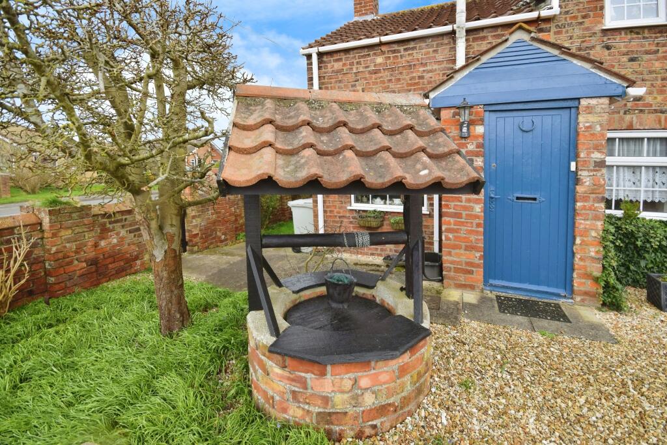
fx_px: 278
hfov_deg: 100.4
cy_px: 222
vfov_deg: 77.3
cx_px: 334
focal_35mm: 15
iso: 400
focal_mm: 10
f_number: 7.1
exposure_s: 1/200
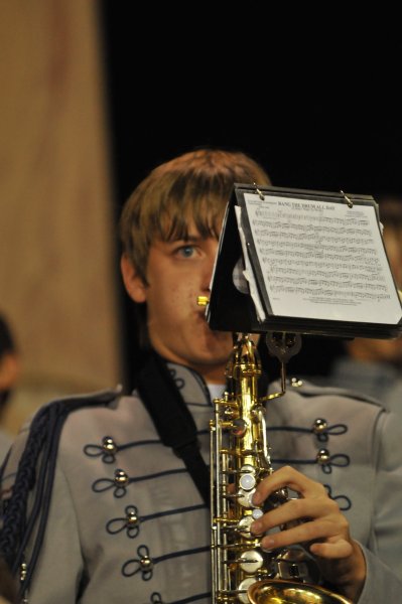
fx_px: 5033
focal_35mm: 300
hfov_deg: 4.6
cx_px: 201
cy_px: 302
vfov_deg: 6.9
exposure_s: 1/80
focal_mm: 200
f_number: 2.8
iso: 1600
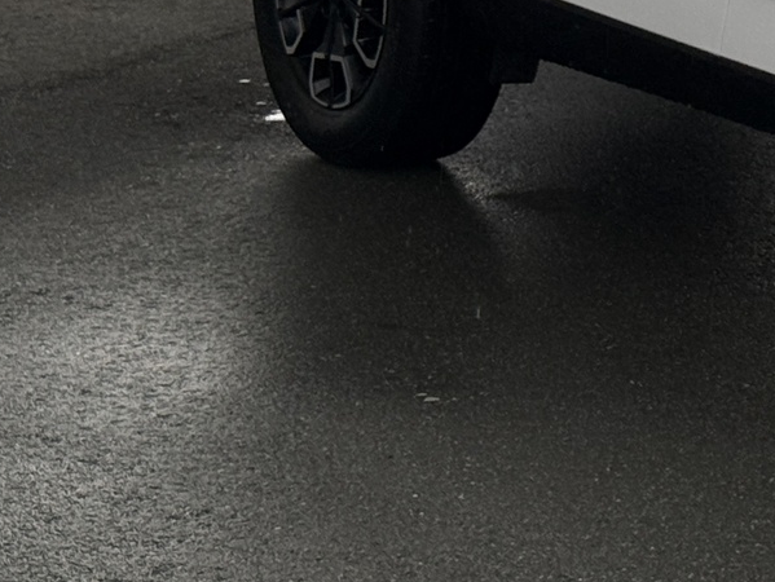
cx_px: 1305
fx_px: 3674
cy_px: -35
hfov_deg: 11.3
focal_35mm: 164
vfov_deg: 9.0
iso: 80
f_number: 1.78
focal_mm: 6.76
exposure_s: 1/810
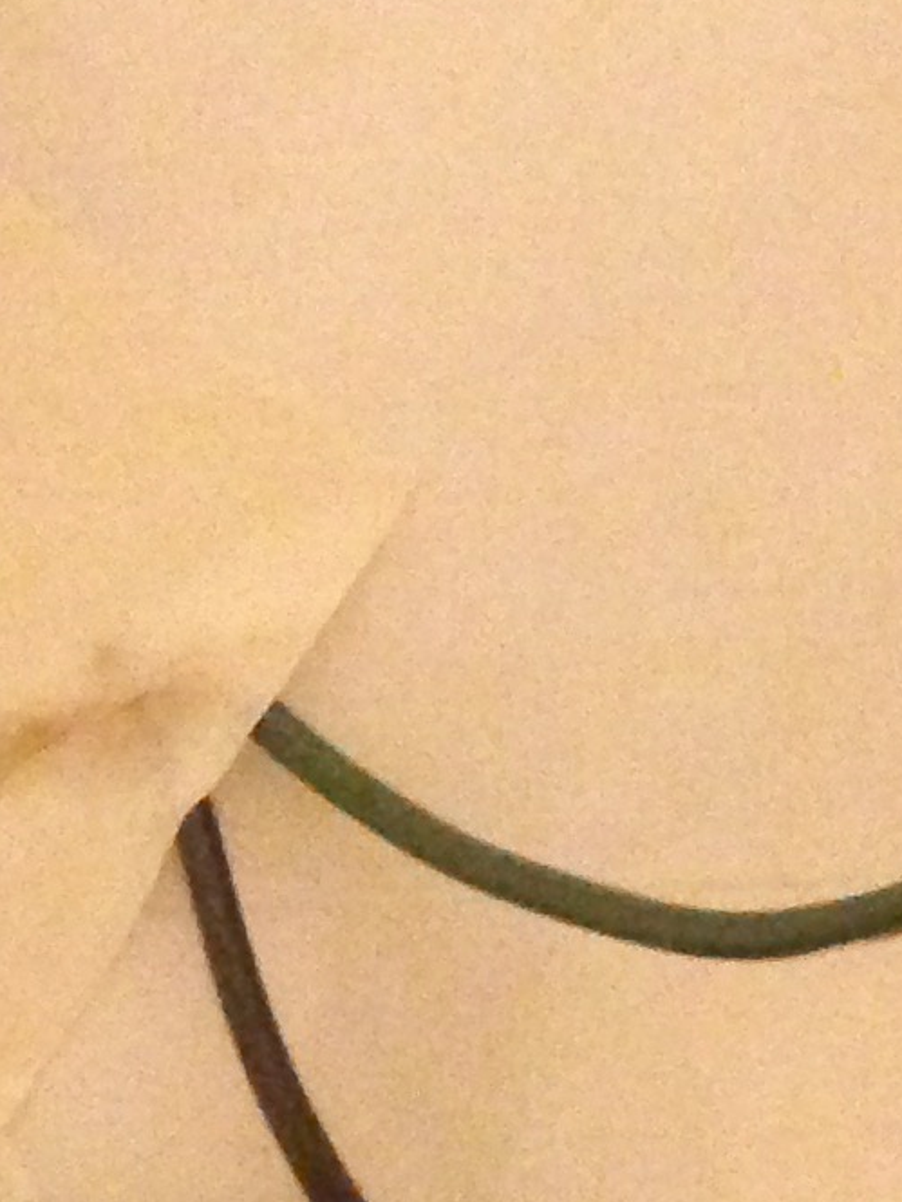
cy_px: 146
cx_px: 201
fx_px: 5627
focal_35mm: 162
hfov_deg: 9.1
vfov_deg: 12.1
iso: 640
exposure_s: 1/15
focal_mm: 4.12
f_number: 2.4
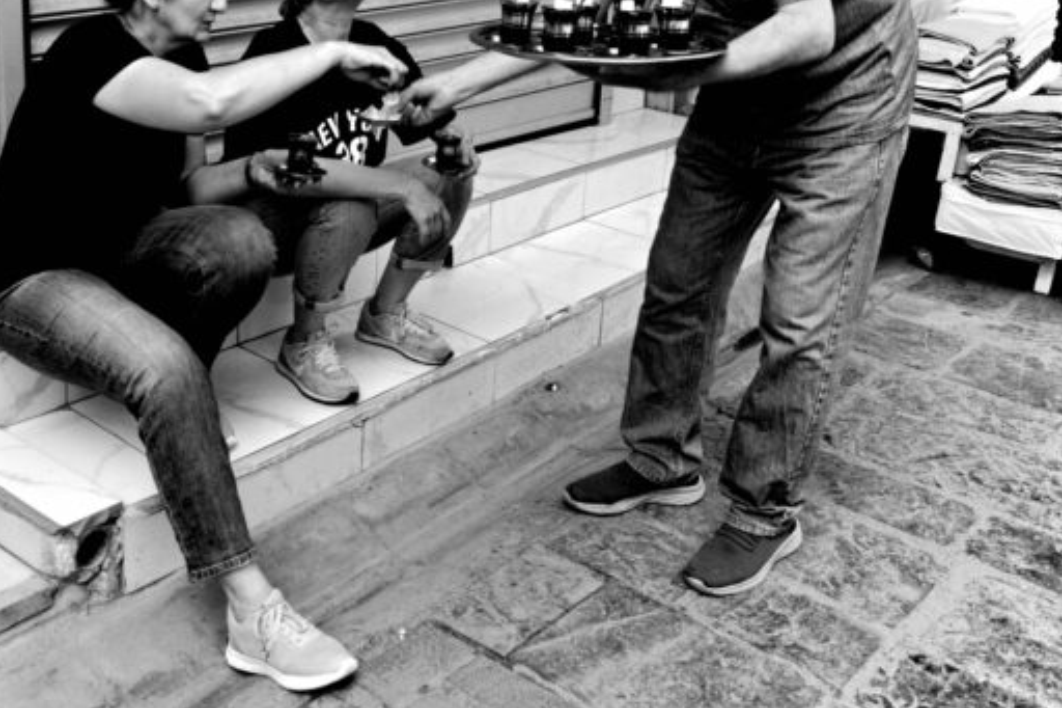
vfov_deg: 31.4
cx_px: 336
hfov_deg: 45.6
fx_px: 1239
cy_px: 185
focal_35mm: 42
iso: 200
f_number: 3.5
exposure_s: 1/400
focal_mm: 18.3
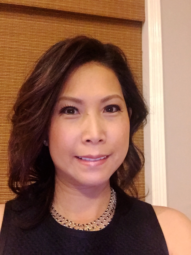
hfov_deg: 45.4
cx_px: 96
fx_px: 228
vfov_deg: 58.4
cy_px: 128
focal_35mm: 31
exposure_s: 1/20
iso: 800
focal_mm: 2.65
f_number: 2.2
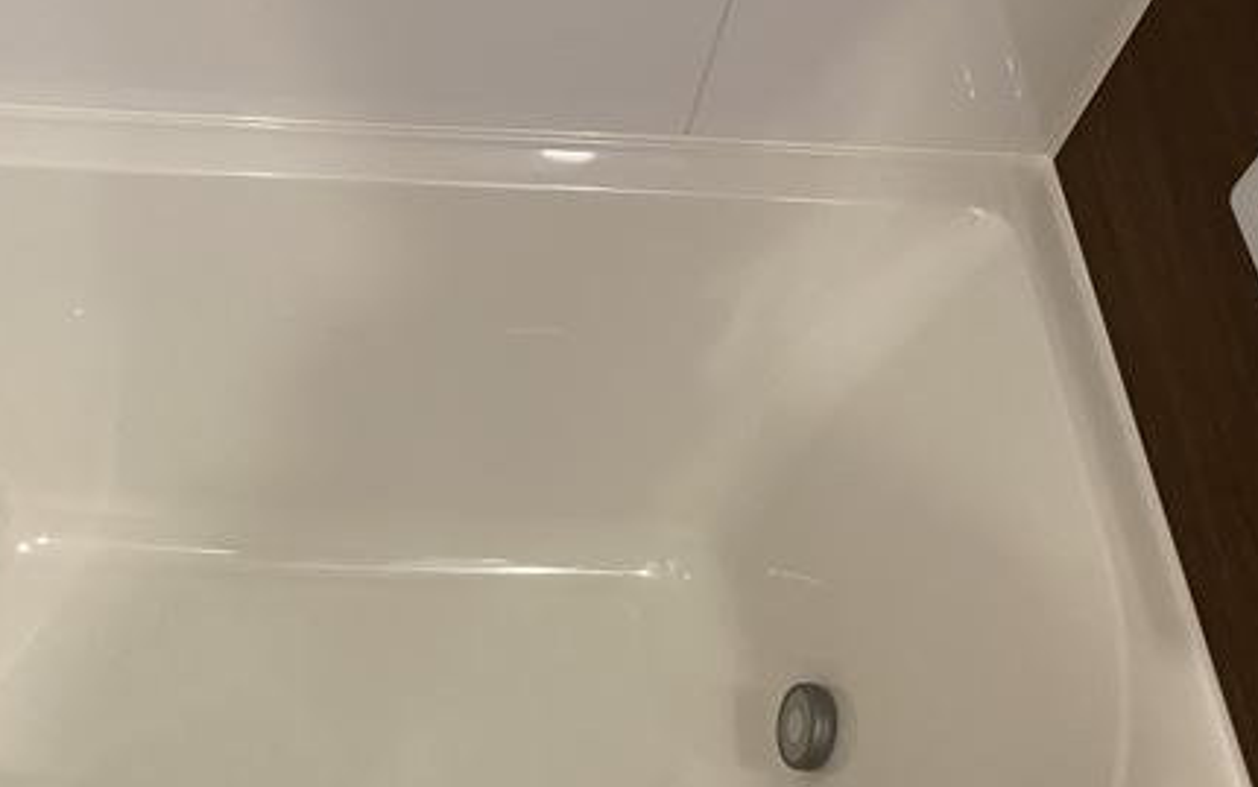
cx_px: 342
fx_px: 1406
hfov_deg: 46.8
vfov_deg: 30.5
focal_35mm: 41
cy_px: 626
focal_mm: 4.25
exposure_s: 1/50
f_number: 1.8
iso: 125
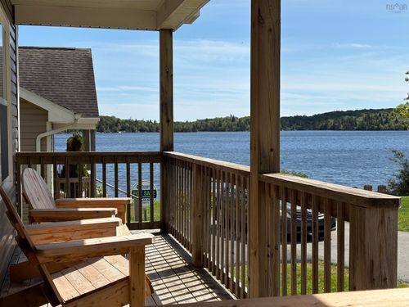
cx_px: 204
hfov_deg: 36.8
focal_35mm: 52
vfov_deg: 28.0
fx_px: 614
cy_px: 154
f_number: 1.6
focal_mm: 5.96
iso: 40
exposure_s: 1/4329
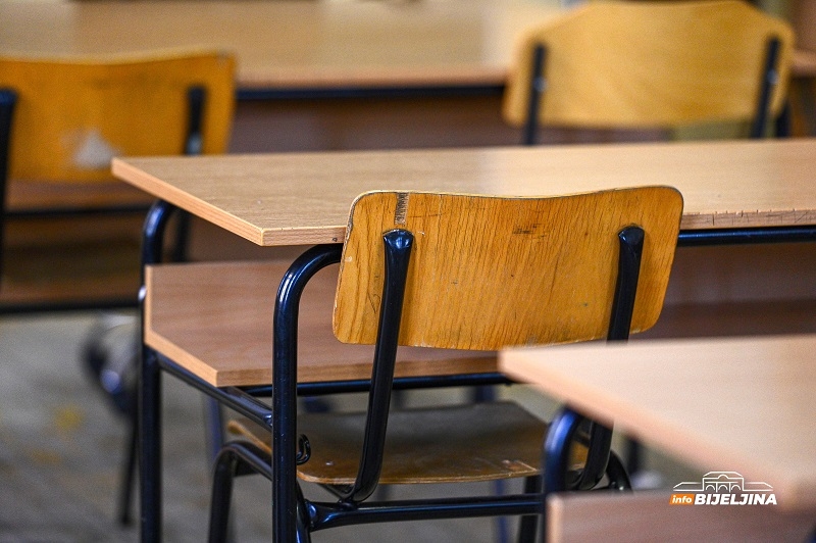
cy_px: 272
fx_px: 3963
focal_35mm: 175
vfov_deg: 7.8
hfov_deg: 11.8
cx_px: 408
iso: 3200
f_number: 2.8
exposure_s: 1/500
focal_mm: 175
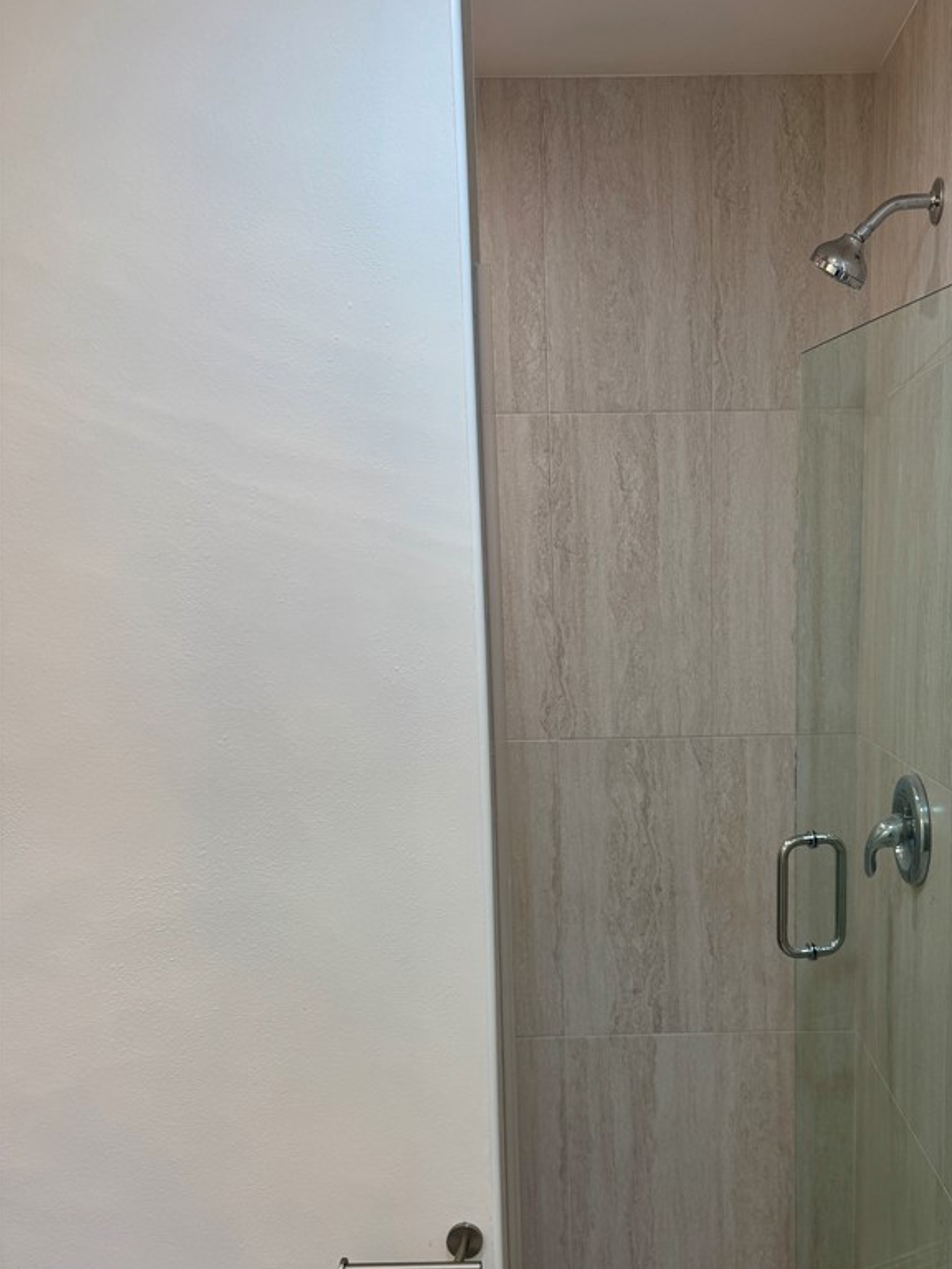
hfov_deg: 43.6
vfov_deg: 56.4
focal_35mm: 32
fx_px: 1173
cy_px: 762
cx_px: 631
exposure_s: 1/120
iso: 80
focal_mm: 6.76
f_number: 1.78
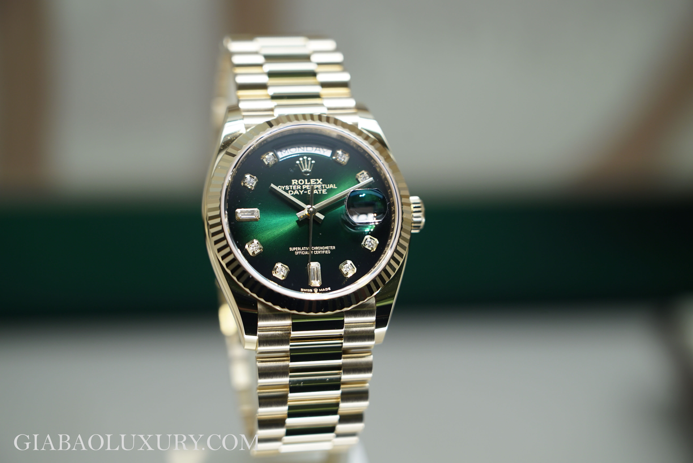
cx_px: 346
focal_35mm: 105
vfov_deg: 13.1
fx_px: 2022
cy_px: 232
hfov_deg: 19.4
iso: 400
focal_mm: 105
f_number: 5
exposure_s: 1/200
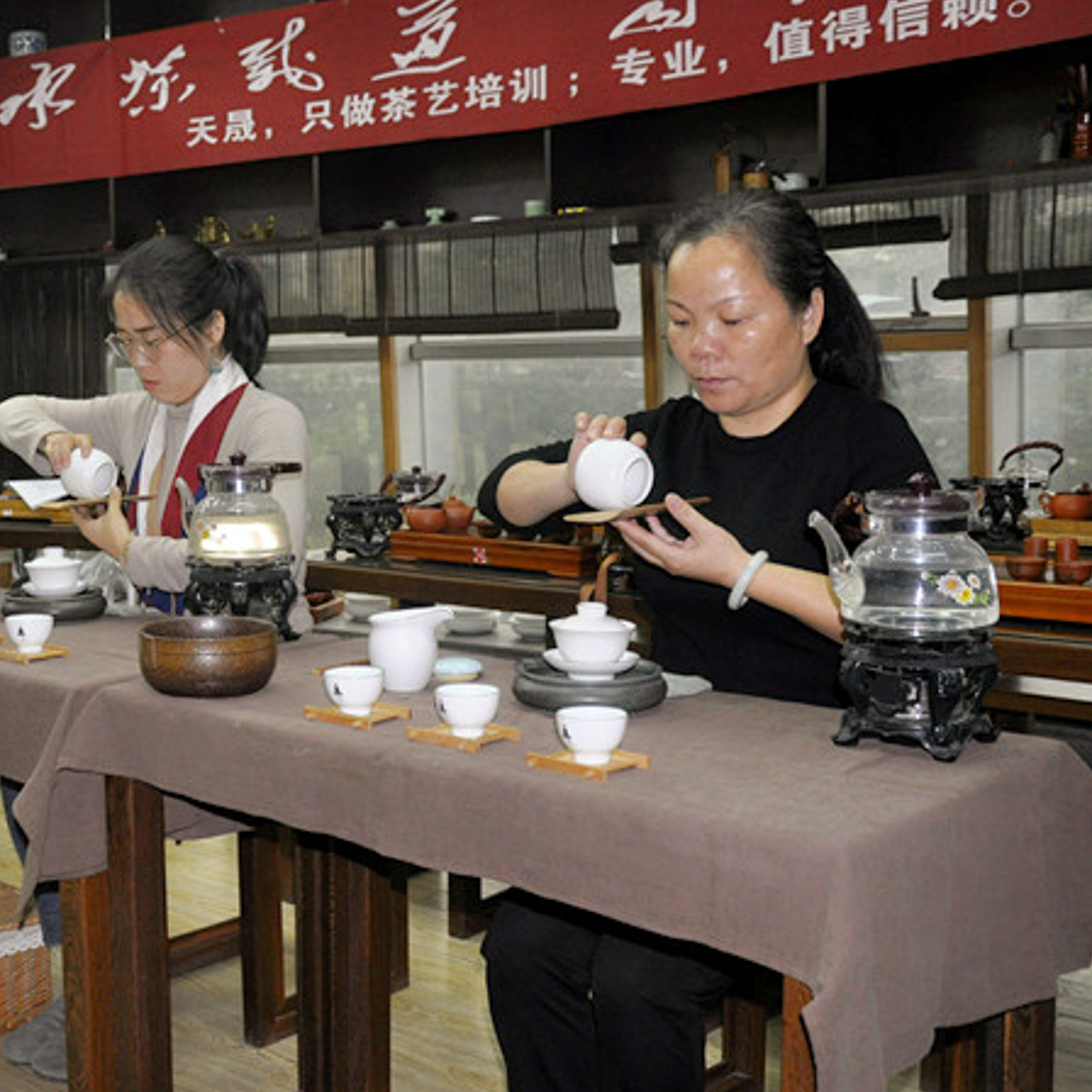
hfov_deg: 34.0
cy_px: 528
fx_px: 1705
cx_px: 154
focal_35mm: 48
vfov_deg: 35.5
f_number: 3.8
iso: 800
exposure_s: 1/60
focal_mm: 21
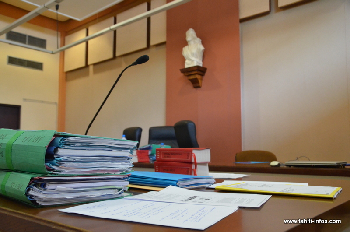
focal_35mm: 36
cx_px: 175
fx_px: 349
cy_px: 116
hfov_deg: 53.2
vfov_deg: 36.7
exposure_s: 1/160
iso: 3200
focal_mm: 24
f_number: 6.3
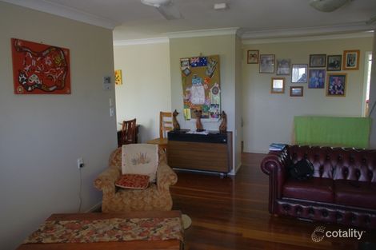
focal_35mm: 27
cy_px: 125
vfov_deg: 47.9
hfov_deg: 67.4
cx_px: 188
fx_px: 282
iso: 1600
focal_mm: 18
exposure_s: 1/40
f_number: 5.6
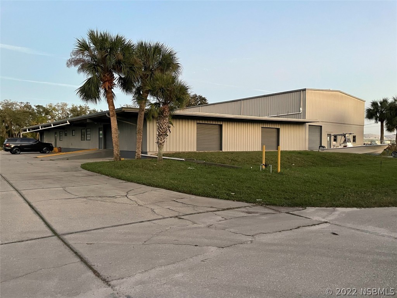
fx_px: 298
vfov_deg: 53.1
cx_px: 198
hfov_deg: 67.3
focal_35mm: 26
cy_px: 149
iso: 500
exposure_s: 1/44
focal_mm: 4.2
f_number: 1.6
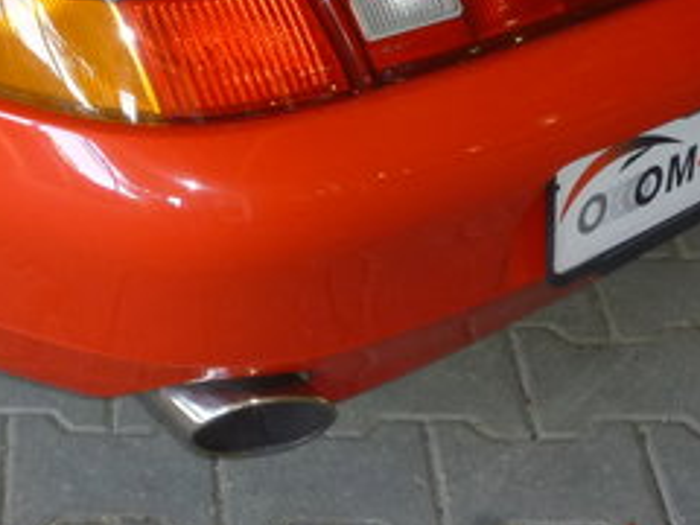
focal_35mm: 99
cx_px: -38
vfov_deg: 14.1
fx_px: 2002
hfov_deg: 19.1
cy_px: -230
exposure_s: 1/30
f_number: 3.6
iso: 160
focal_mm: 5.5
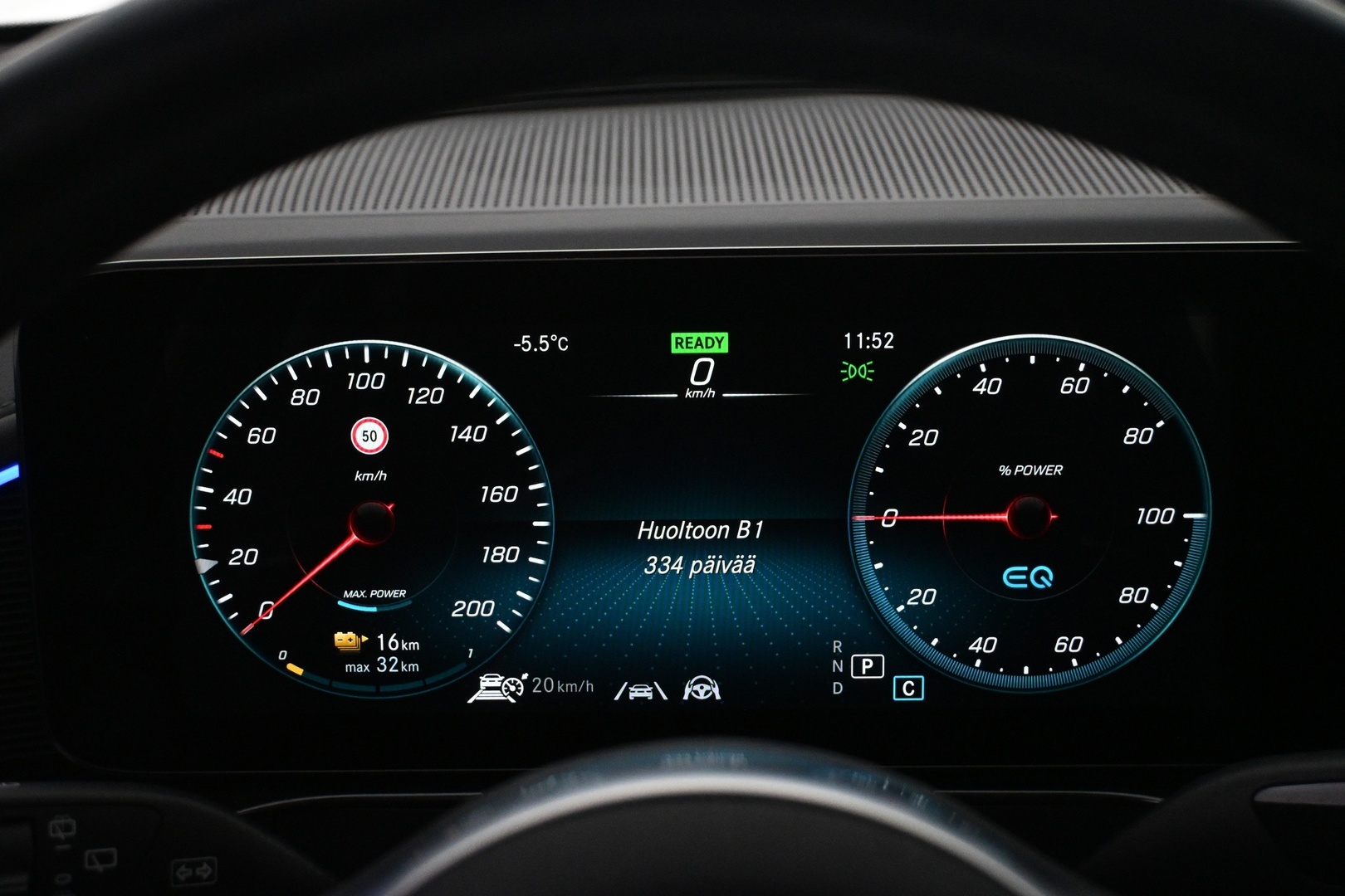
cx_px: 672
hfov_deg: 41.7
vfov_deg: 28.5
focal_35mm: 47
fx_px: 1765
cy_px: 448
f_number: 5
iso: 4000
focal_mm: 31.5
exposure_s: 1/100
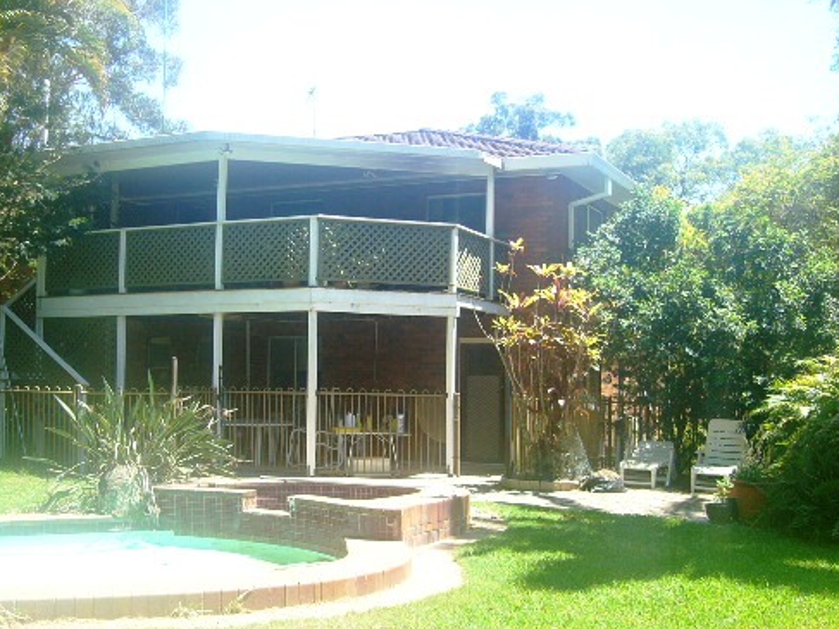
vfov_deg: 31.5
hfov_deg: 41.2
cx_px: 374
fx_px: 1115
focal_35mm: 46
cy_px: 336
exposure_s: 1/160
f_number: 2.8
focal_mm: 5.8
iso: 64
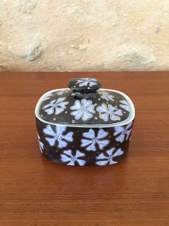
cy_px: 113
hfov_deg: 48.2
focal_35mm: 29
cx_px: 84
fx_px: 189
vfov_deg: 61.7
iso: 40
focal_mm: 4.15
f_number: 2.2
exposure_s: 1/17
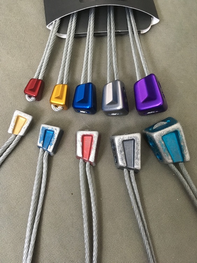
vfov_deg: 61.6
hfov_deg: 48.3
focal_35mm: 29
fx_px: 220
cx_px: 98
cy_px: 132
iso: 160
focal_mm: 4.15
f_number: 2.2
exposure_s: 1/30
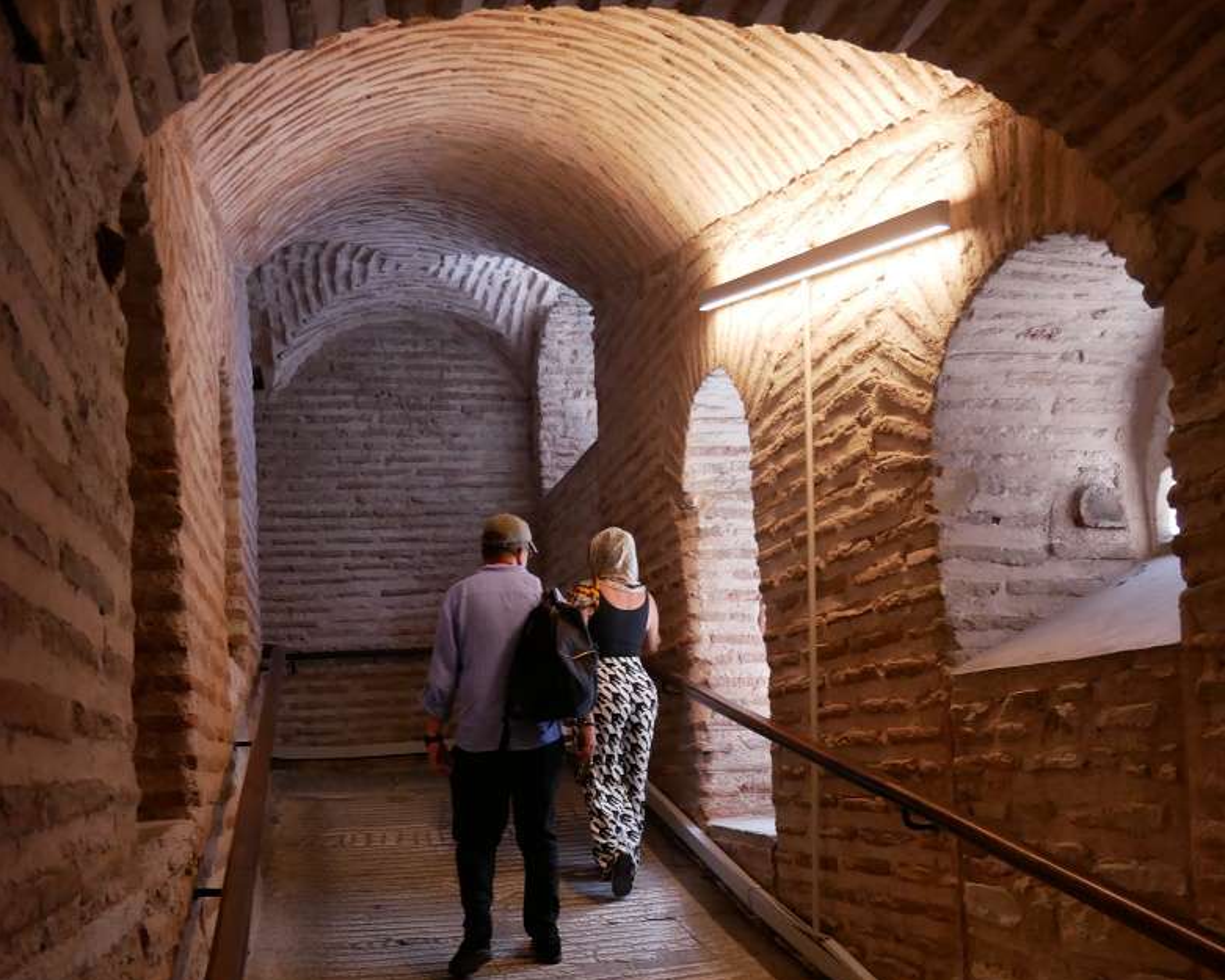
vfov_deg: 44.3
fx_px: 1160
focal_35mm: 32
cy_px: 735
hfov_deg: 55.7
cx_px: 600
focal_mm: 12
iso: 1000
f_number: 3.5
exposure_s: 1/125
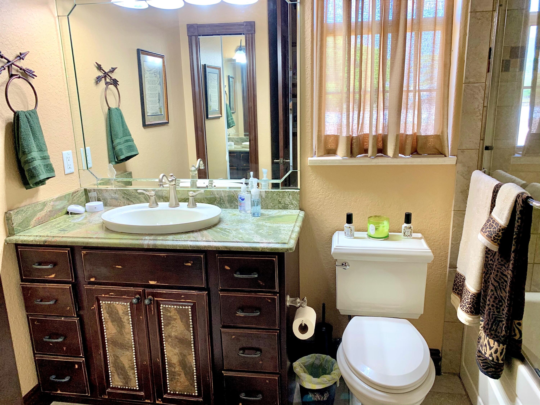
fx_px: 406
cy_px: 202
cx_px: 270
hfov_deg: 67.3
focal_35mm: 26
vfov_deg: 53.1
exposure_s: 1/65
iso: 100
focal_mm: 4.25
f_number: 1.8
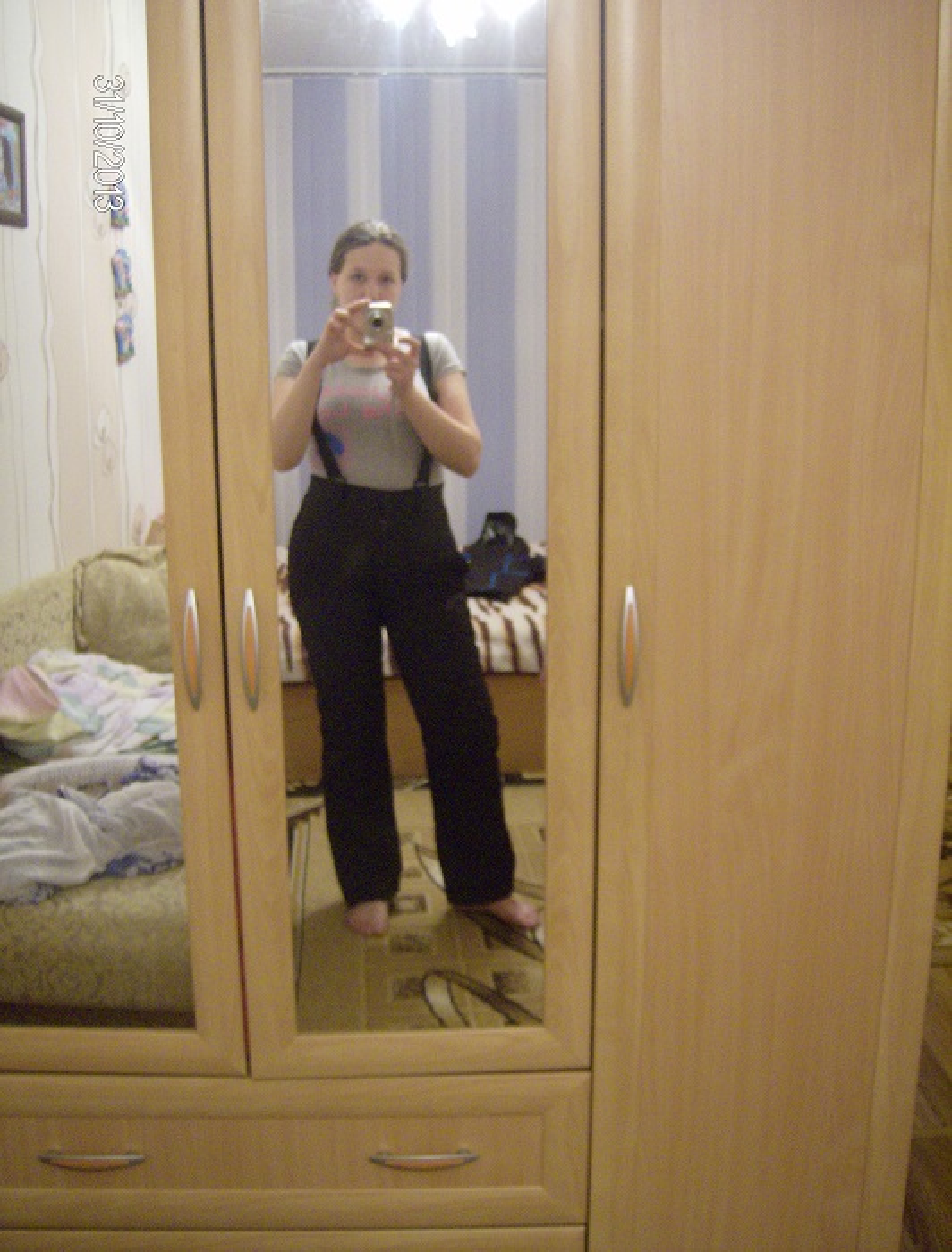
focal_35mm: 36
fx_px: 1309
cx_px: 476
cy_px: 626
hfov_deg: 40.0
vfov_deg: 51.1
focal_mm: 6
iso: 200
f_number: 2.8
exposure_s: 1/6.41
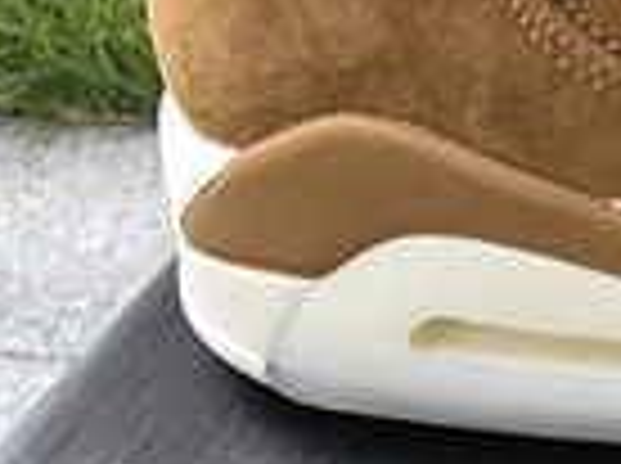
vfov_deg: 9.7
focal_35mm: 148
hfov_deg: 11.5
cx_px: 1404
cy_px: -227
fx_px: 2650
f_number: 1.8
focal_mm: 3.99
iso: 20
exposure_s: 1/227
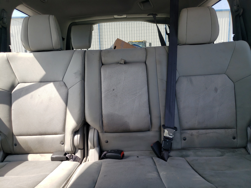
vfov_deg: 53.1
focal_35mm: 26
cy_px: 94
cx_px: 126
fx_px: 189
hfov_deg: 67.3
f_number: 1.5
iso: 50
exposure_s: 1/196
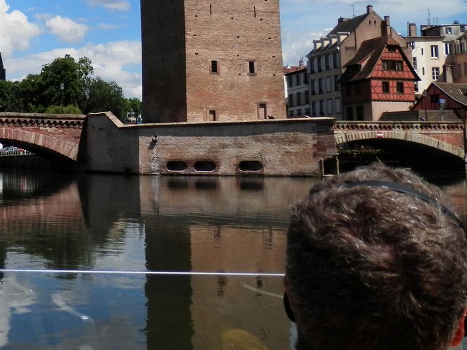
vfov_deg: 26.2
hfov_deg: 31.3
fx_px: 742
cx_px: -37
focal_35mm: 55
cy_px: 83
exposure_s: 1/200
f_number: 8.7
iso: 80
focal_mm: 4.5
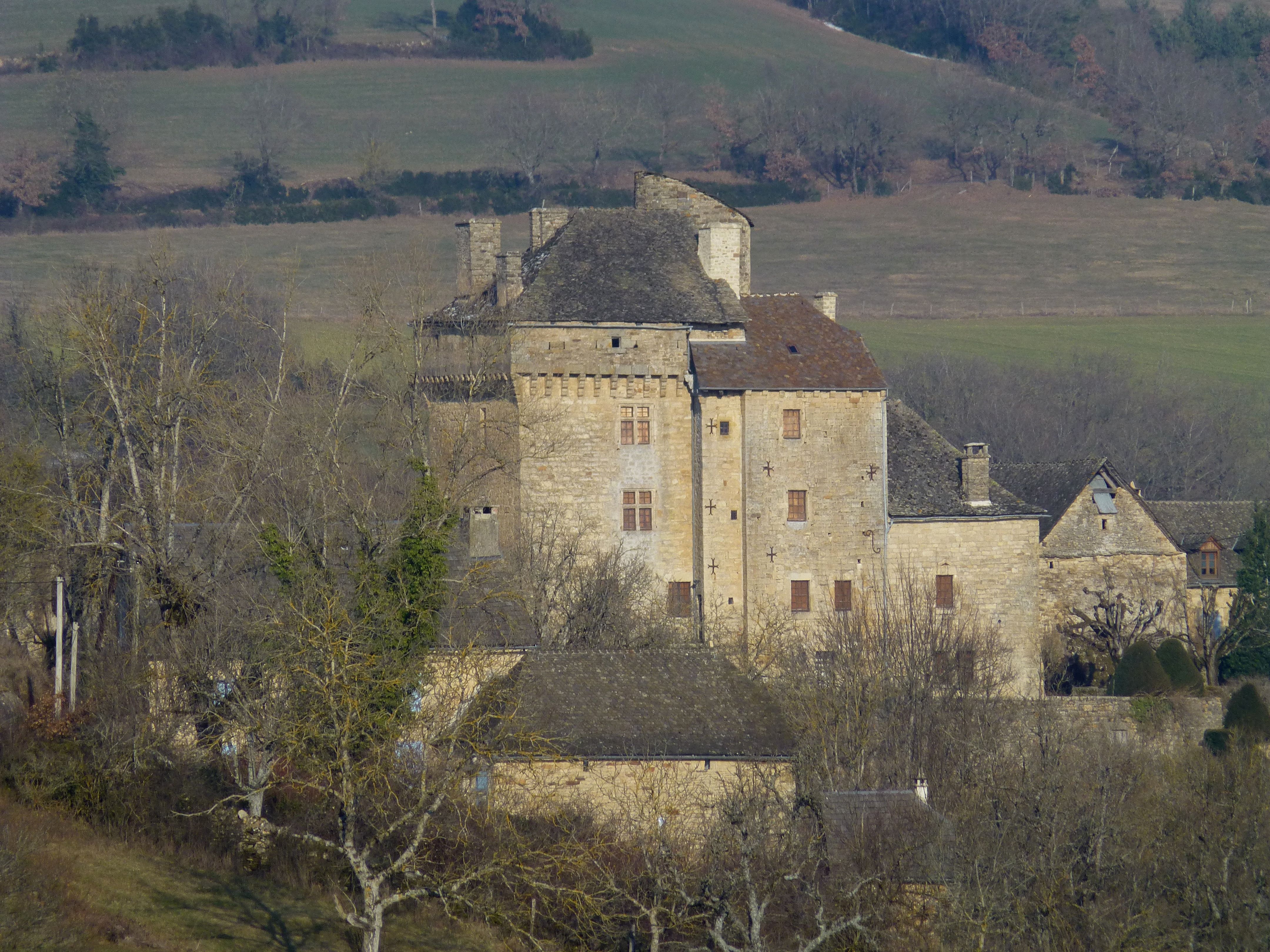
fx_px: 17610
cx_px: 635
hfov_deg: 4.1
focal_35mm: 480
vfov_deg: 3.1
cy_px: 476
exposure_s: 1/320
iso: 100
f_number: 6.4
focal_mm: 86
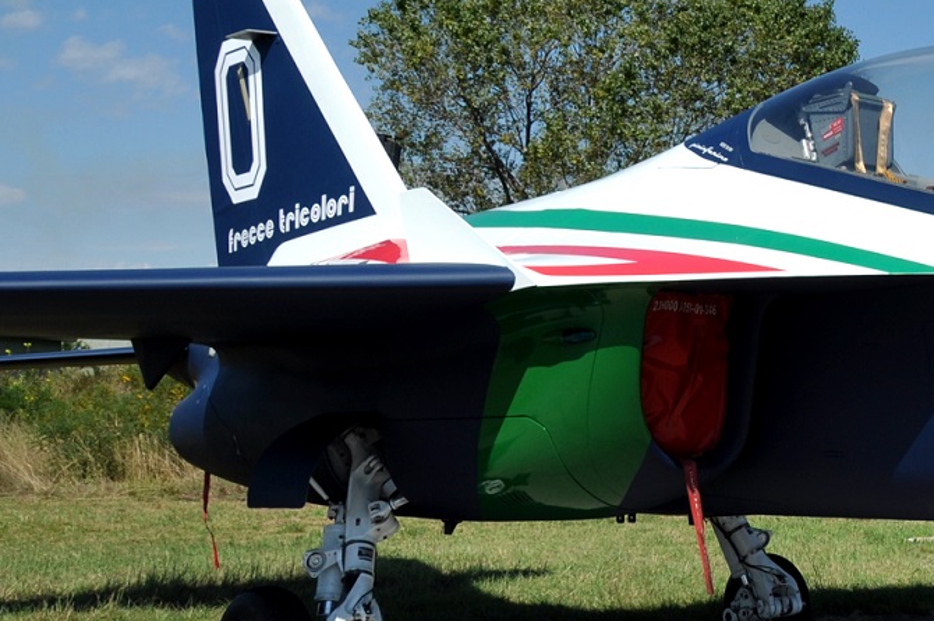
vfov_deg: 20.6
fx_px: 1710
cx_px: 1119
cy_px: 283
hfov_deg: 27.0
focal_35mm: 66
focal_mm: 18
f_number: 9
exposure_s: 1/320
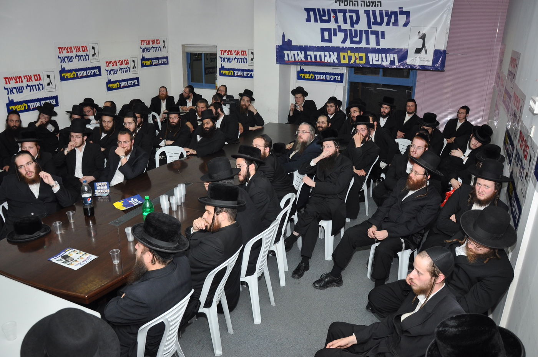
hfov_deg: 67.5
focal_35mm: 27
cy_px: 178
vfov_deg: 47.8
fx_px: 403
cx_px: 269
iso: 500
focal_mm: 18
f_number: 5
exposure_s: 1/160
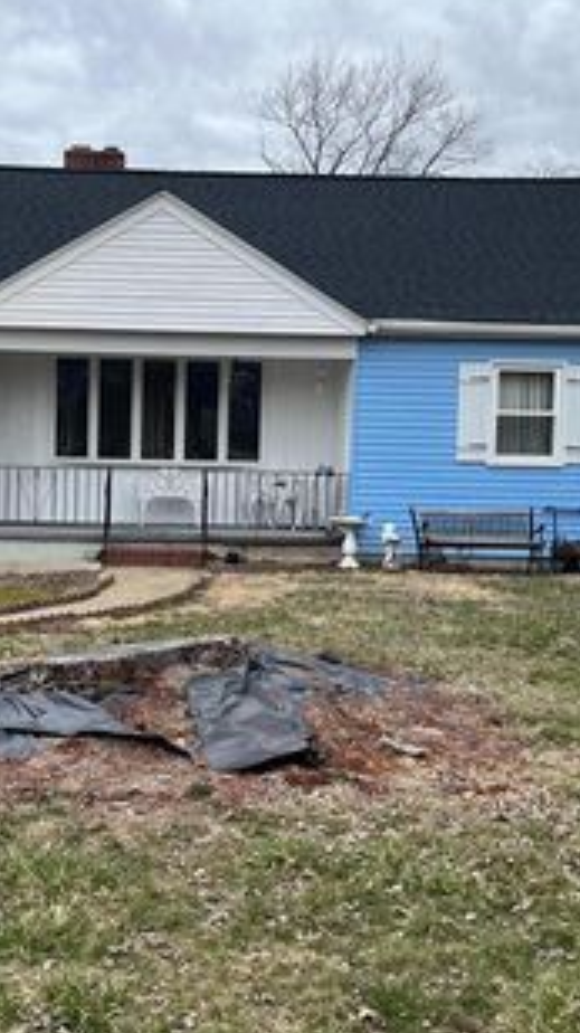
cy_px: 501
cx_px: 188
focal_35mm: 46
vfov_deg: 44.6
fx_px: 1259
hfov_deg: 25.8
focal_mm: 5.1
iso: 50
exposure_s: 1/2062
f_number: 1.6
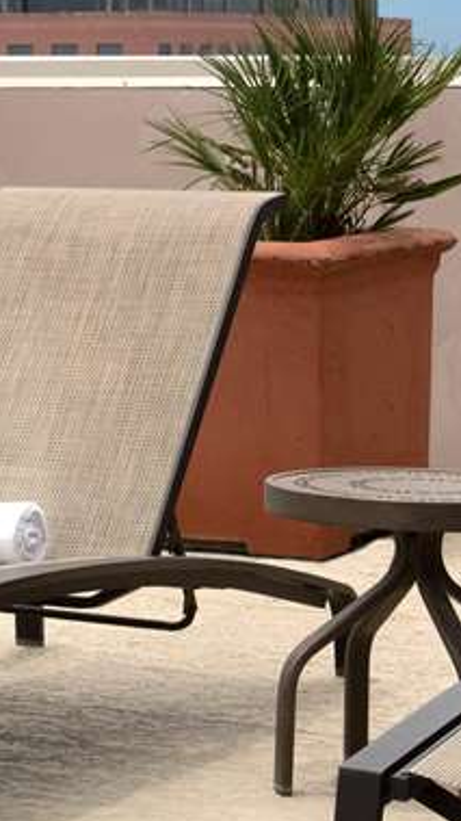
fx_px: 3610
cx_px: -43
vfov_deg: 12.9
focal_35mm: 166
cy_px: 217
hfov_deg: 7.3
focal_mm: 40
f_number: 11
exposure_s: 1/125
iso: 50
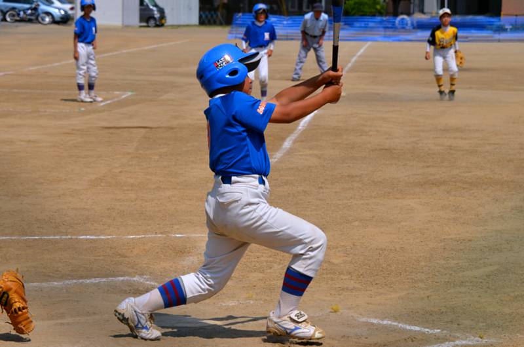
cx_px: 262
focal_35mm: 147
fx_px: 2135
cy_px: 174
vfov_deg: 9.3
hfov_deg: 14.0
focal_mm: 98
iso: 400
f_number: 7.1
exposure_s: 1/2000
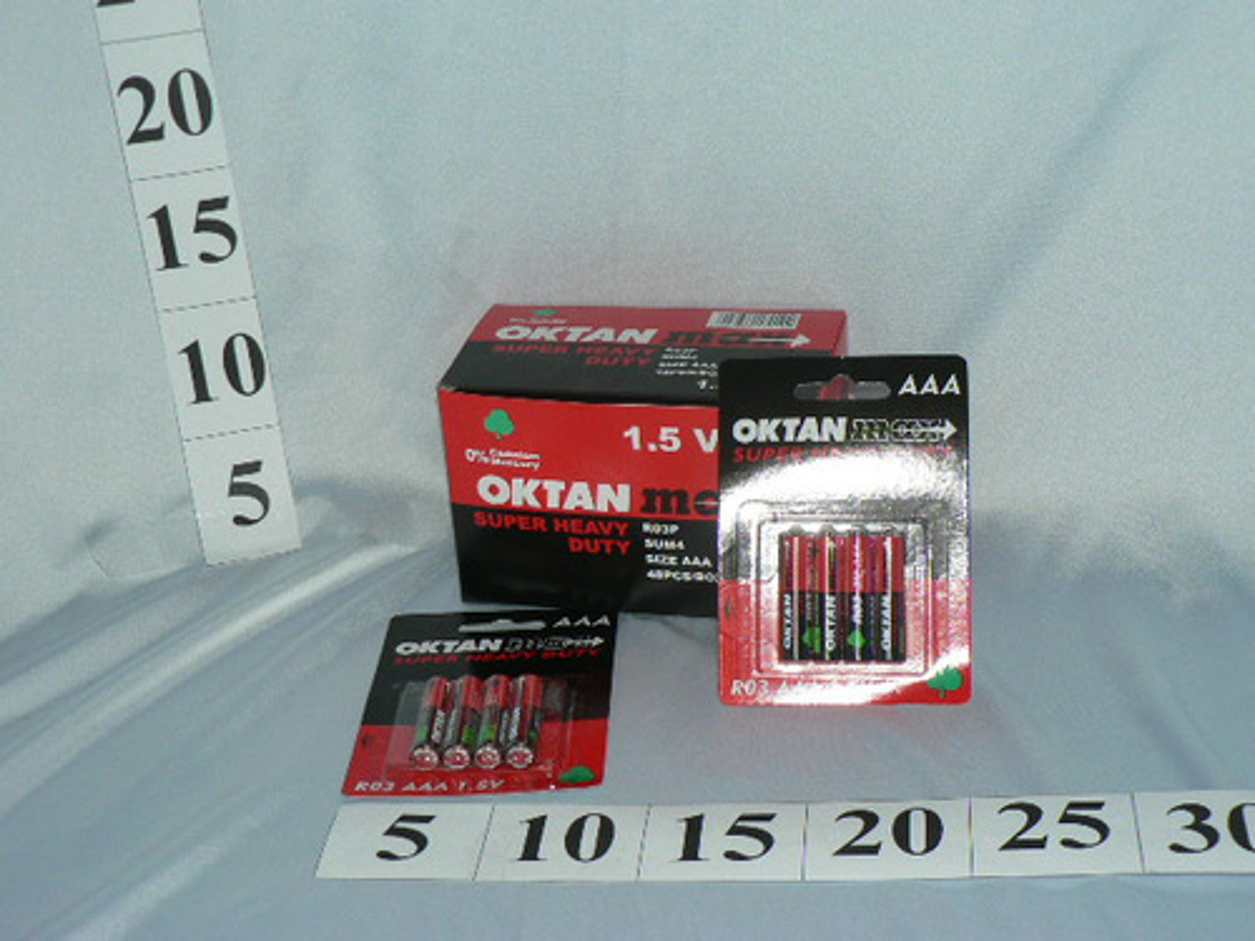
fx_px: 2139
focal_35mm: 59
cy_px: 470
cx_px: 628
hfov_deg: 32.7
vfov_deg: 24.8
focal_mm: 9.9
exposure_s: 1/60
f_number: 3.2
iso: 100
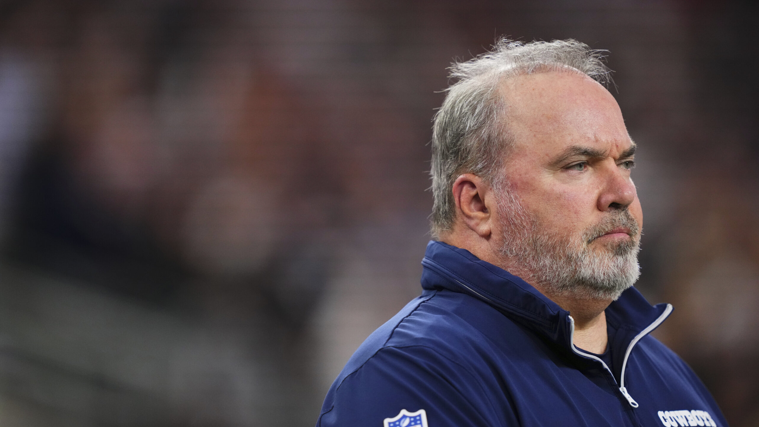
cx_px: 380
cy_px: 211
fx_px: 8453
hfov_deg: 5.1
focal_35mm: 420
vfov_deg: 2.9
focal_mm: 400
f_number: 2.8
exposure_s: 1/2000
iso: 3200
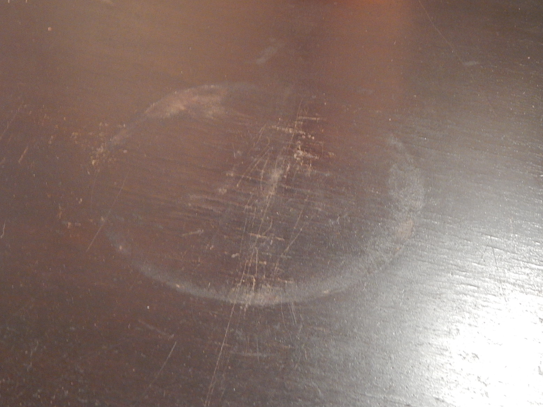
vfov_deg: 19.1
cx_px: 273
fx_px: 1208
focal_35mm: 77
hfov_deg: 25.3
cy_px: 207
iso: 560
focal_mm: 13.5
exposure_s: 1/8
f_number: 4.2
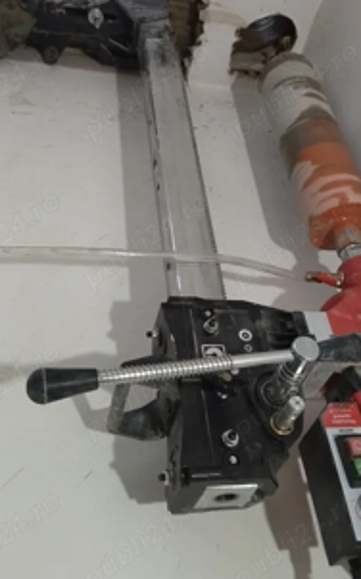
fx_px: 598
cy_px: 264
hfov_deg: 33.6
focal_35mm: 38
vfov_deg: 51.5
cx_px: 184
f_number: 1.79
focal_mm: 4.74
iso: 275
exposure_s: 1/33
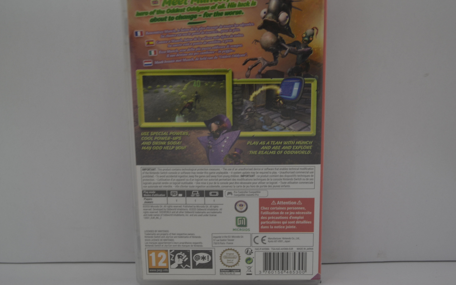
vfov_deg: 26.9
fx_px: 597
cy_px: 132
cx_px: 228
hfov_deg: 41.8
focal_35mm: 48
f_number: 4.5
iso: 400
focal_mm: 30
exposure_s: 1/15
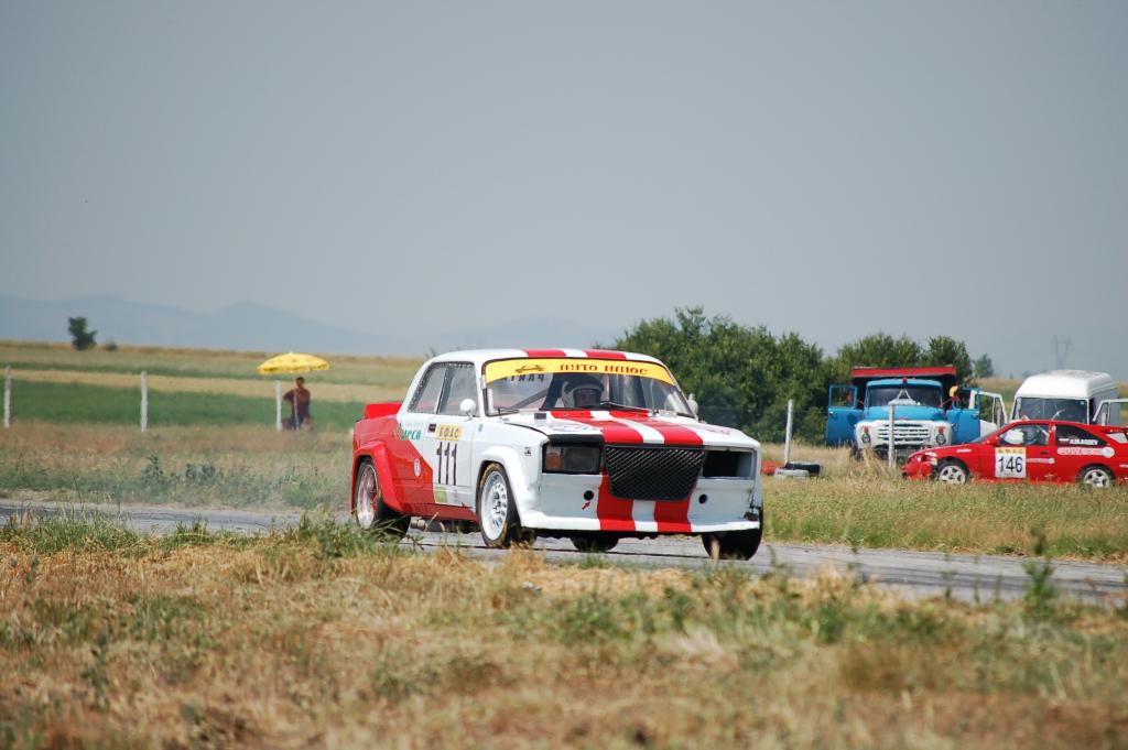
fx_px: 9392
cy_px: 375
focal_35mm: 300
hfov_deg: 6.9
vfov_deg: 4.6
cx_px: 564
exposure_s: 1/1000
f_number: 5.6
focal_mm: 200
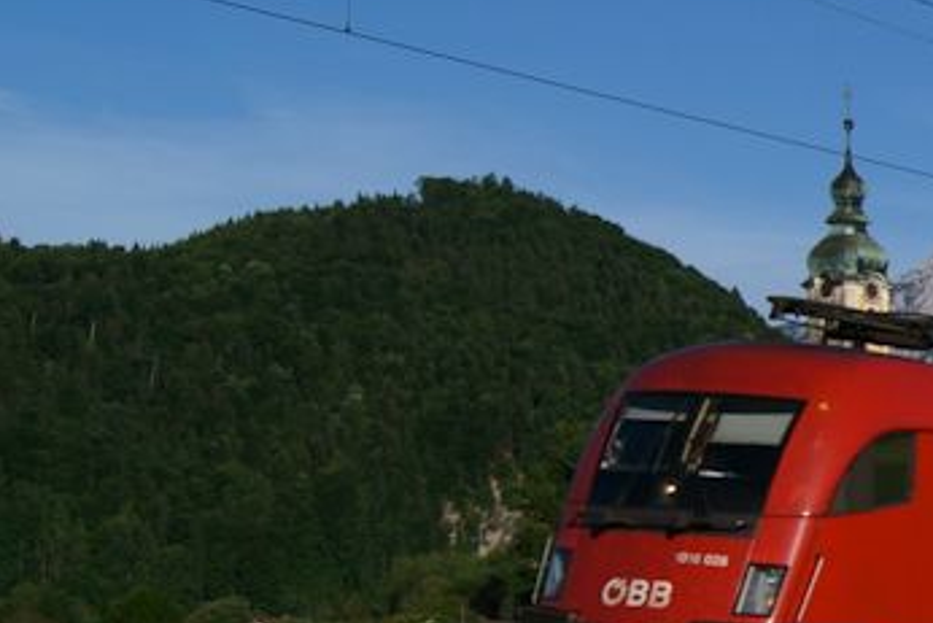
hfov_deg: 17.3
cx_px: 1483
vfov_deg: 13.1
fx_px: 2696
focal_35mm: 104
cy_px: 518
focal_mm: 20
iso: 100
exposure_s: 1/1000
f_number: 8
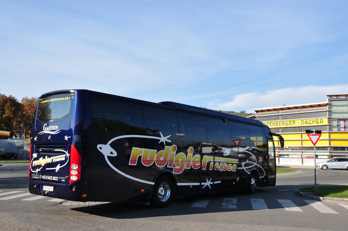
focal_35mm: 36
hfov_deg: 53.2
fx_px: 348
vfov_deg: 36.8
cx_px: 174
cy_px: 116
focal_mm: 24
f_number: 8
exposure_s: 1/250
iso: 200
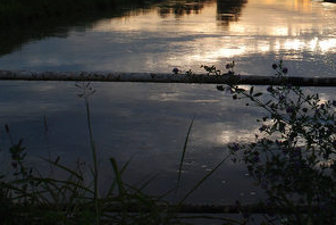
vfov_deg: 20.0
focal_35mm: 67
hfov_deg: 28.4
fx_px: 626
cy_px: 26
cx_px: 326
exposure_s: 1/100
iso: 200
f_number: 9
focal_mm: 22
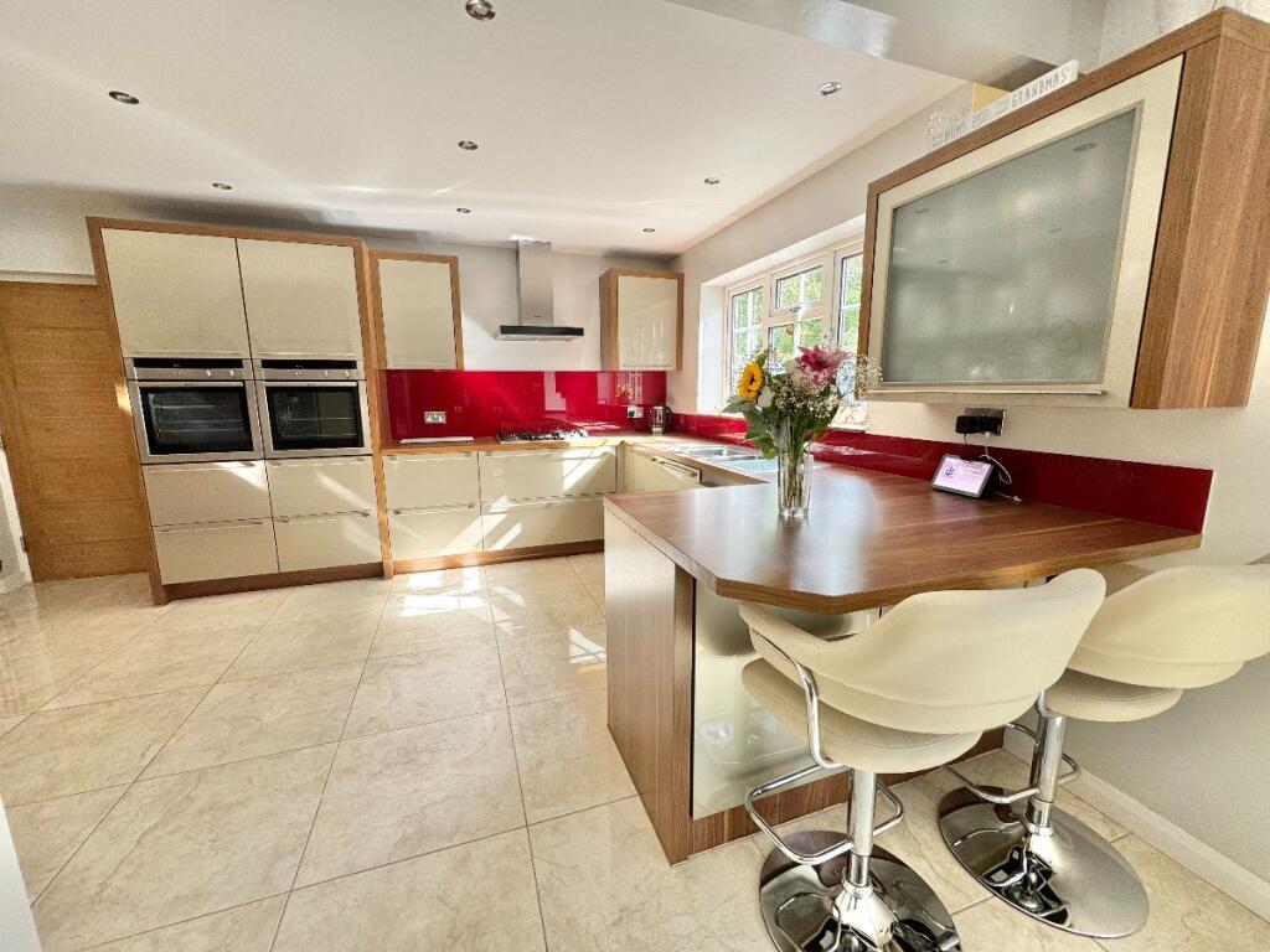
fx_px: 514
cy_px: 476
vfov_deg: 85.7
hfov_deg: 102.1
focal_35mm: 14
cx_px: 635
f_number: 2.2
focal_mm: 2.22
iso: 80
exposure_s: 1/99
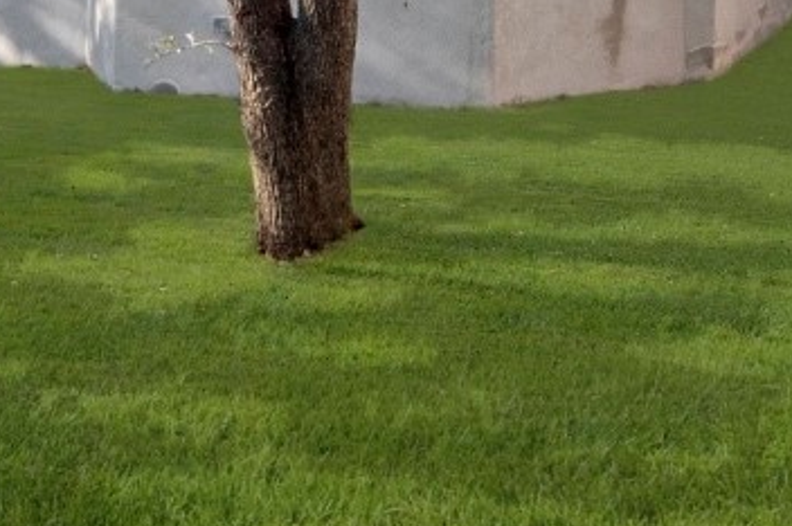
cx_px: 153
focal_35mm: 118
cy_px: -166
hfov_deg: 17.2
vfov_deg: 11.3
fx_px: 2594
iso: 400
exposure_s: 1/400
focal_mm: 24
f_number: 8
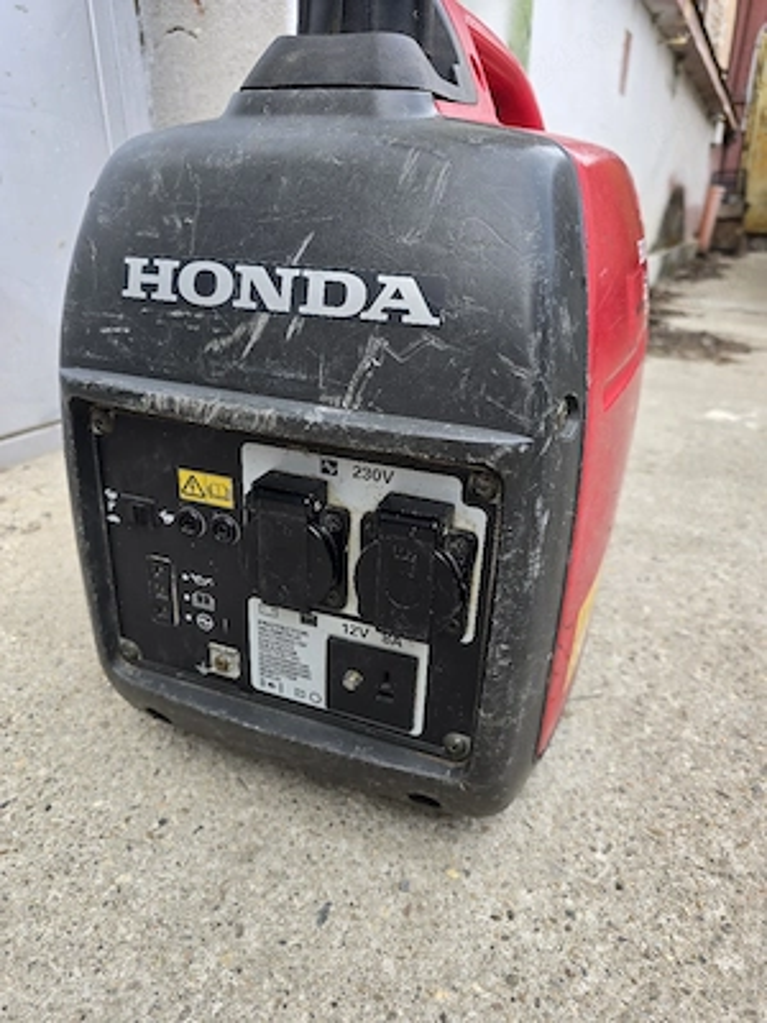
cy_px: 512
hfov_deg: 58.9
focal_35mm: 23
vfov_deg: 73.9
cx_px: 384
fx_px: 679
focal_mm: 6.3
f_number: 1.7
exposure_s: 1/182
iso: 25
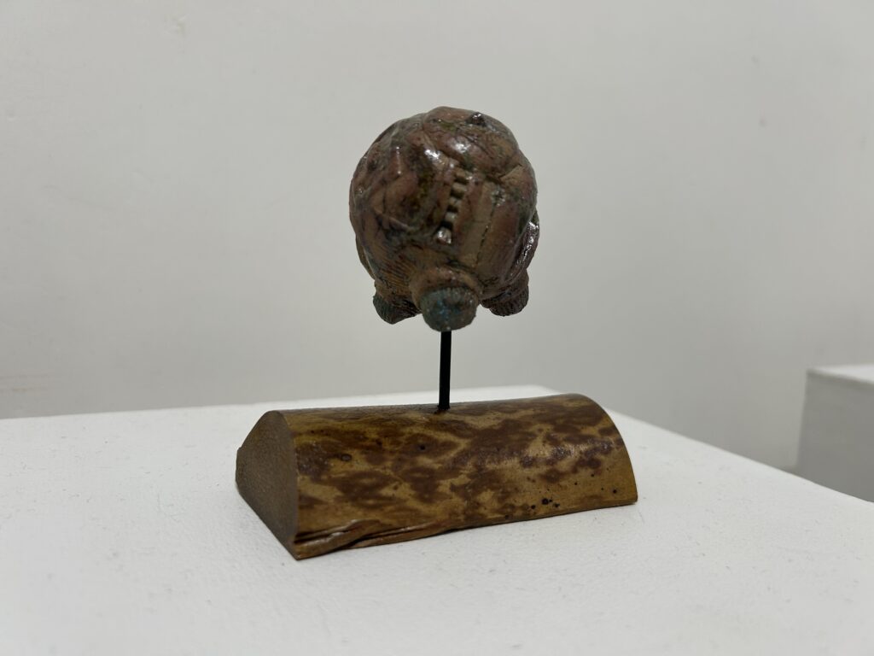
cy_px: 328
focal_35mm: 26
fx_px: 656
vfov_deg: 53.1
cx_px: 437
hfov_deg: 67.3
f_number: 1.5
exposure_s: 1/120
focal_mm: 5.7
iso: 64
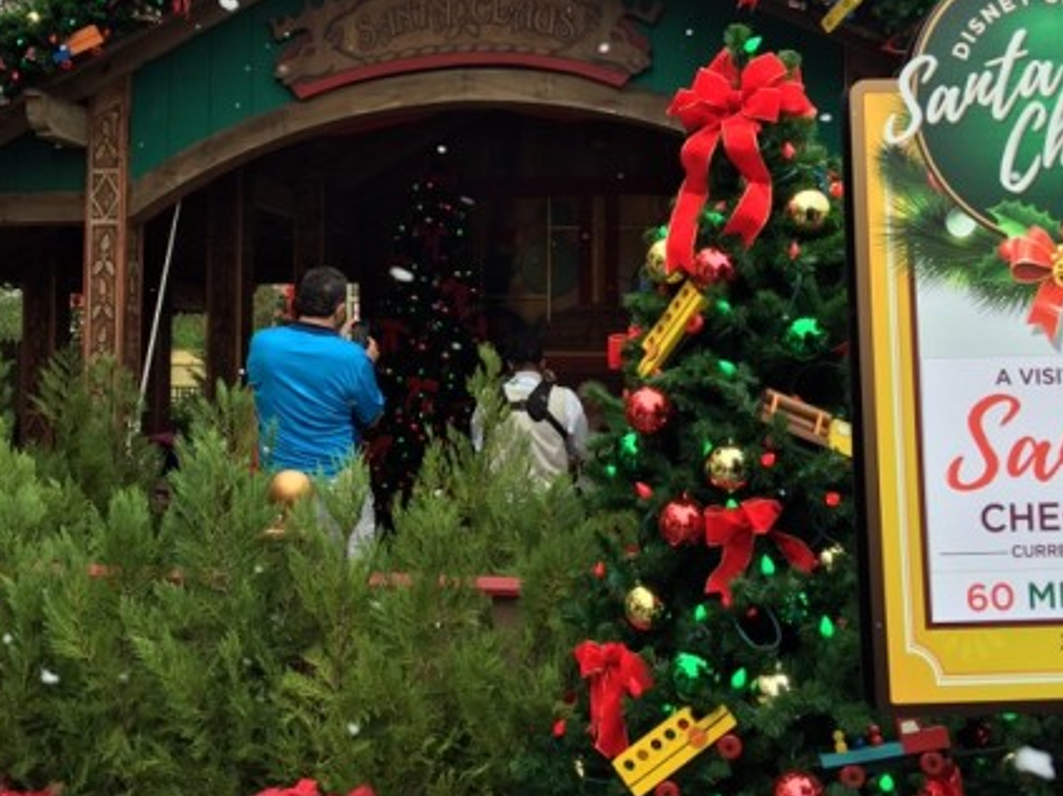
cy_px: 333
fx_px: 1474
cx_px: 440
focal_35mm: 48
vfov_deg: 30.2
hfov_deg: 39.5
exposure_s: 1/373
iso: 25
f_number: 2.2
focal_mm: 4.15
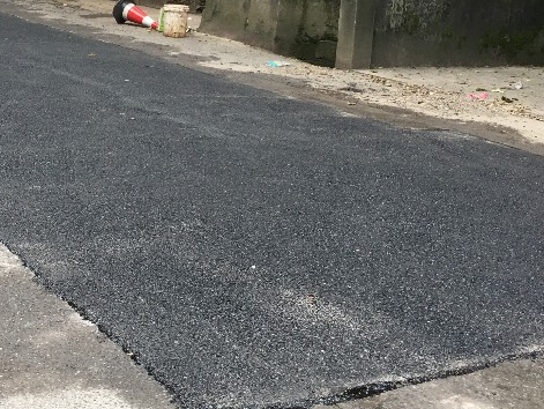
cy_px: 109
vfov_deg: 23.1
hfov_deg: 30.2
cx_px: 140
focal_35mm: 63
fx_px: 991
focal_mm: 4.15
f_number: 2.2
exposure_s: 1/33
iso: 32
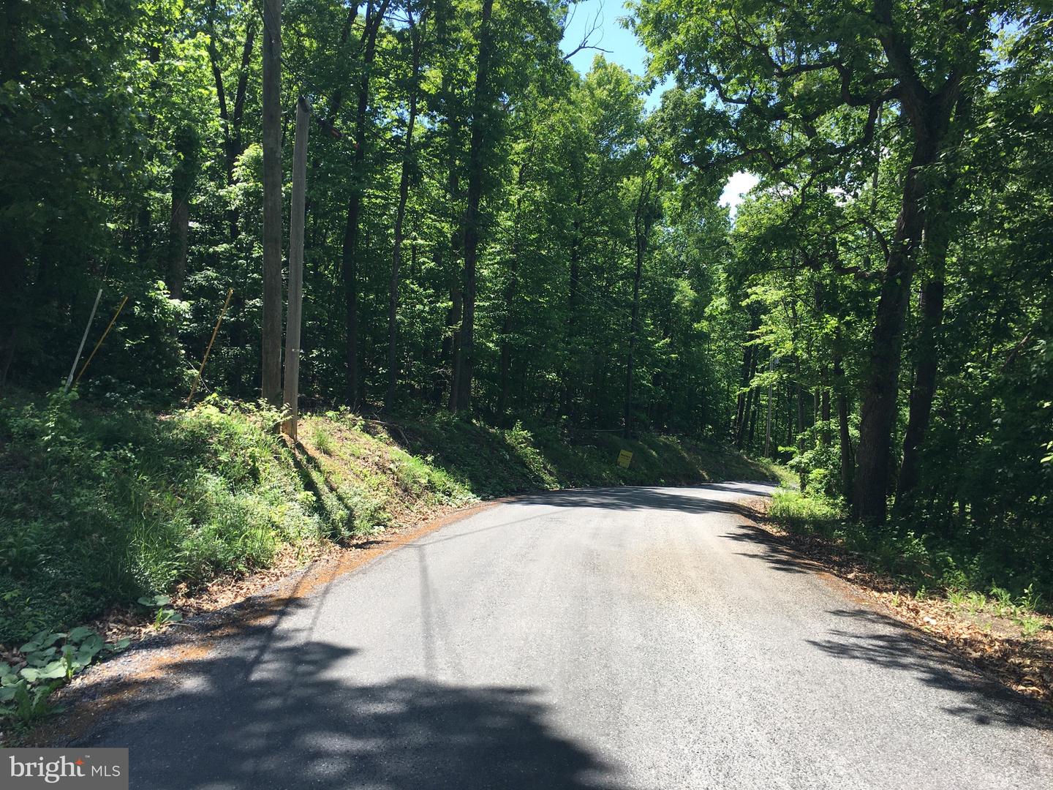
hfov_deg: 61.7
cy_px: 395
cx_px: 526
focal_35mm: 29
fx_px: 882
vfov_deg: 48.2
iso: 25
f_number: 2.2
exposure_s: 1/680
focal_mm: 4.15
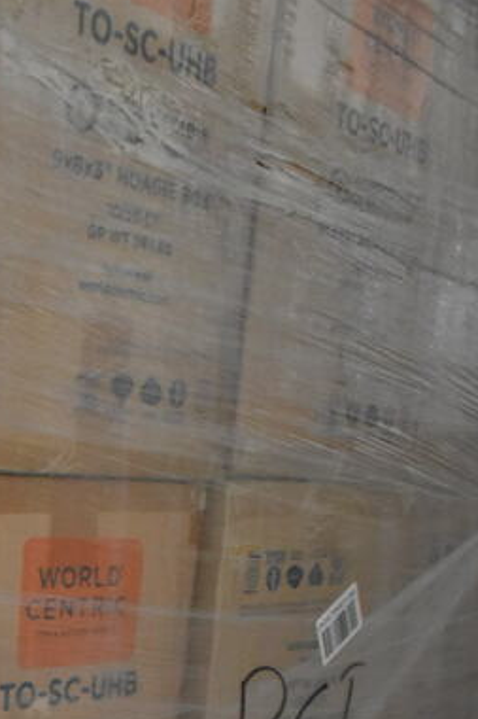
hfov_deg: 19.8
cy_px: 788
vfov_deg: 28.2
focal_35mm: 65
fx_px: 1296
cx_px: -79
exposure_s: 1/125
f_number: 3.5
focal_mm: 18
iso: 3600
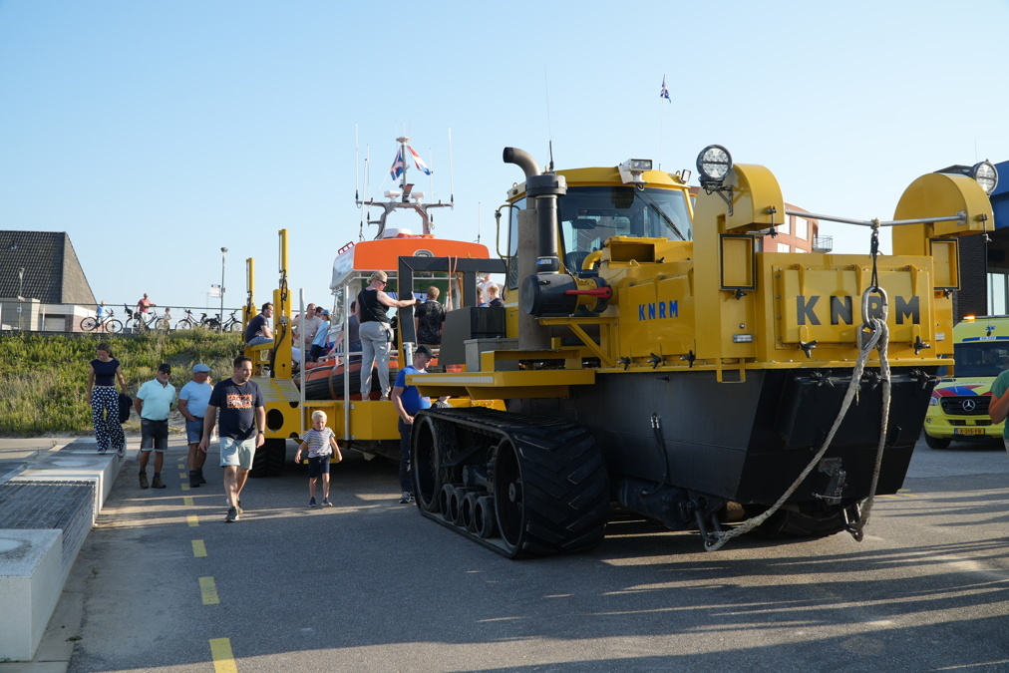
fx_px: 869
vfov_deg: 42.3
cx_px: 504
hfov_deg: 60.3
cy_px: 336
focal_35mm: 31
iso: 100
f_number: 7.1
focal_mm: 21
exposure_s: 1/125
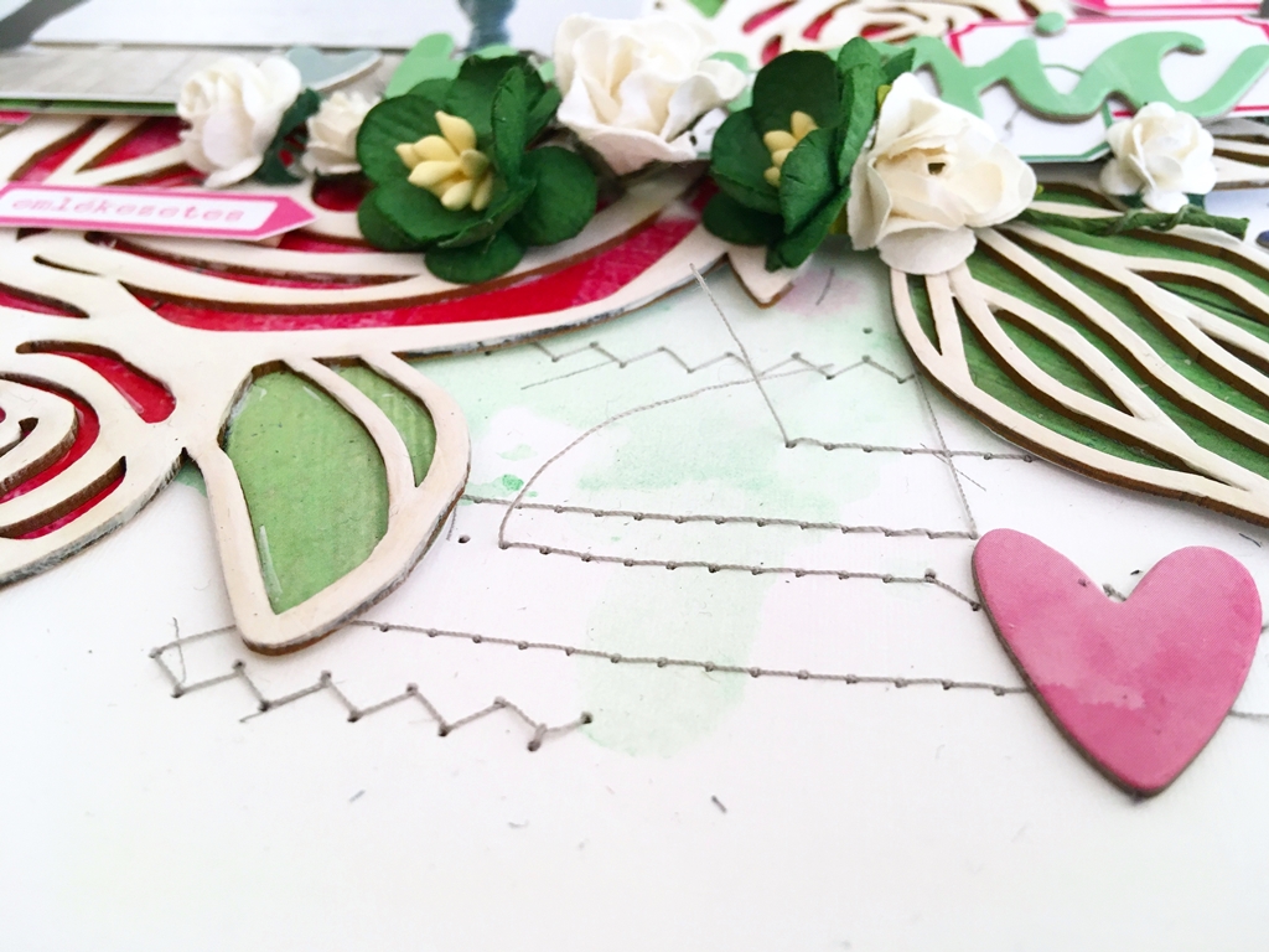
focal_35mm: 29
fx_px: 1063
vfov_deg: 48.2
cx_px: 634
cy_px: 476
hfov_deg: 61.7
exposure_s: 1/33
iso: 50
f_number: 2.2
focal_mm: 4.15
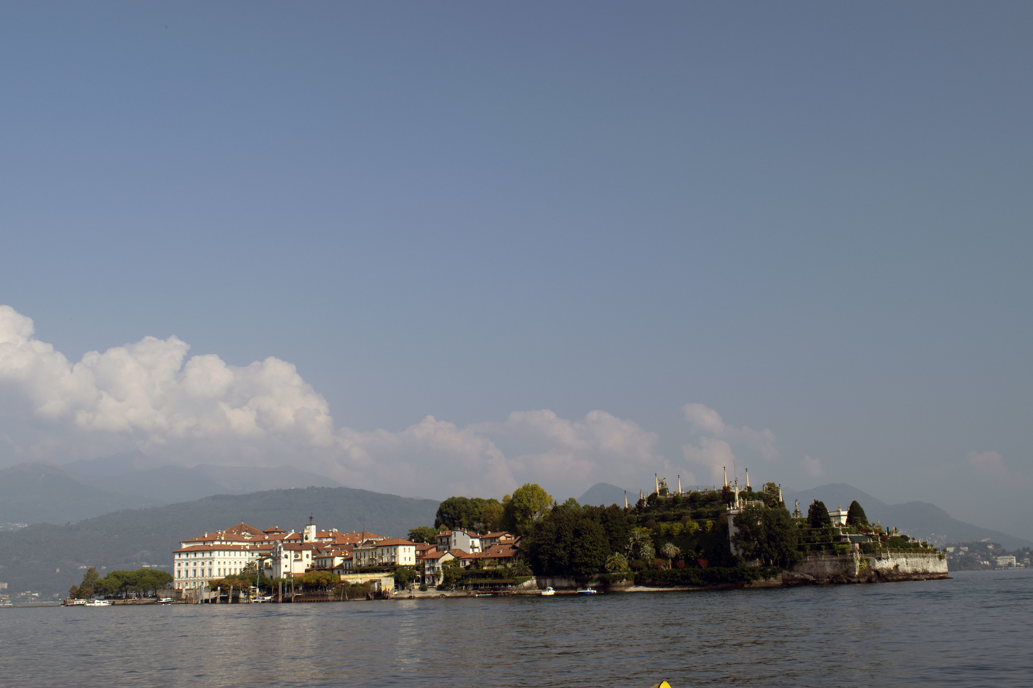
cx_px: 516
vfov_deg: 31.9
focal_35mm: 42
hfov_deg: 46.4
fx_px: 1205
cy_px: 344
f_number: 11
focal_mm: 28
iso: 100
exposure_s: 1/125
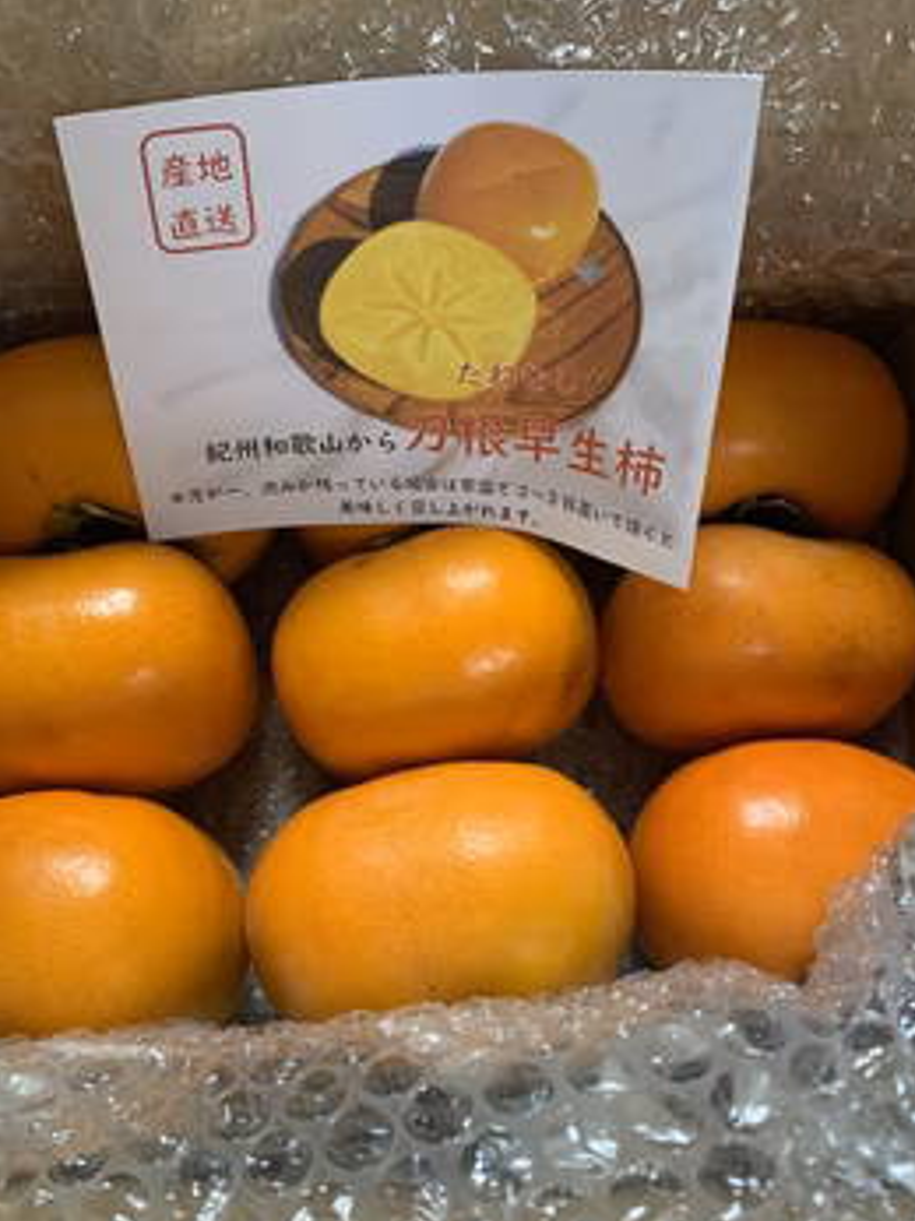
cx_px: 412
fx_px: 1058
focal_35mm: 30
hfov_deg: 46.7
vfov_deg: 59.9
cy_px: 559
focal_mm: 4.25
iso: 250
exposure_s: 1/50
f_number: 1.8
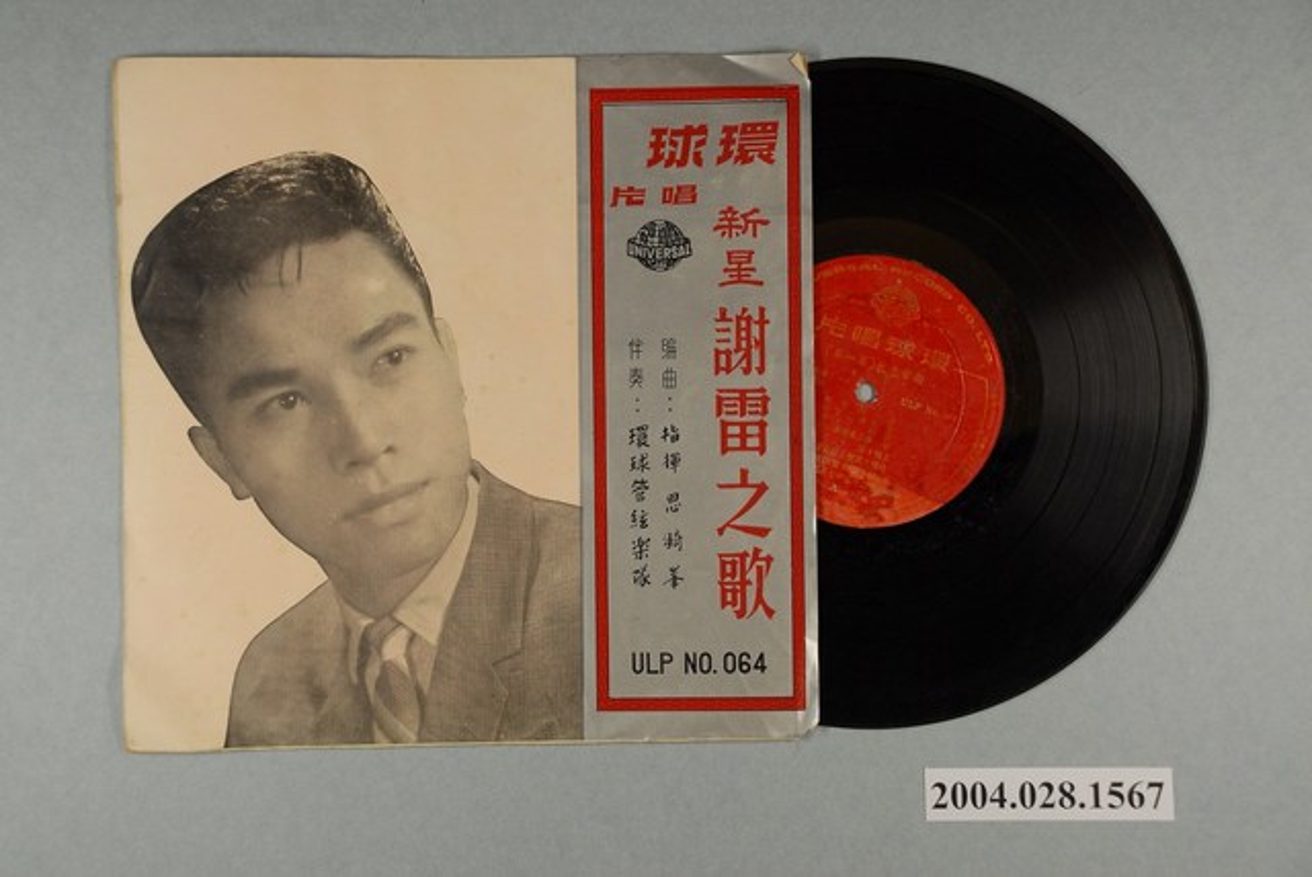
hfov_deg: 33.4
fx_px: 2189
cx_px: 656
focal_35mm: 60
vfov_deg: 22.7
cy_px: 438
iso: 320
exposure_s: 1/60
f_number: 5.6
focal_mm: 40
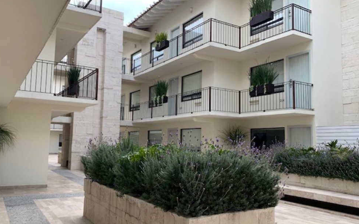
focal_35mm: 30
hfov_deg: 62.9
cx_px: 179
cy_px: 119
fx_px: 293
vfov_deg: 41.8
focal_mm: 4.25
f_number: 1.8
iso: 25
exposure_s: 1/424
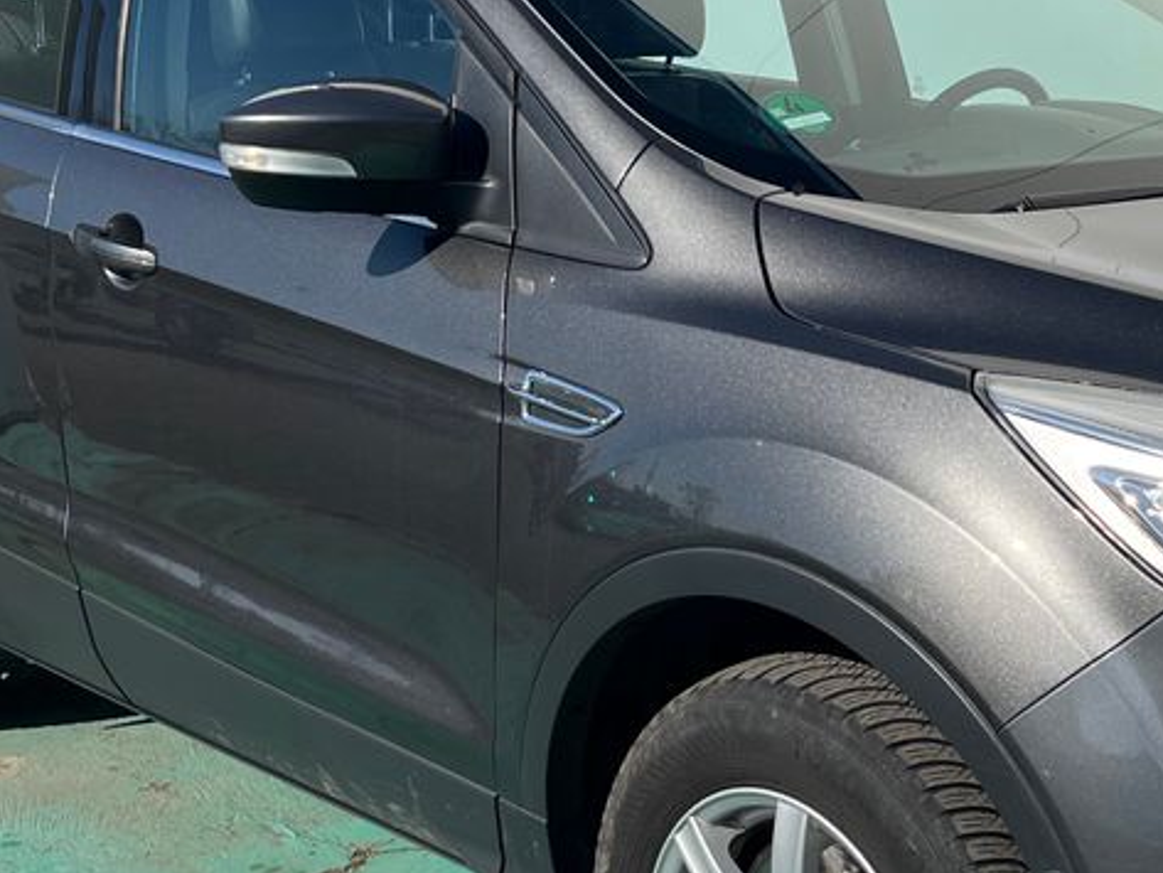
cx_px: 883
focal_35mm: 66
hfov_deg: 28.9
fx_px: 2218
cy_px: 509
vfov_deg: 22.2
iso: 50
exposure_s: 1/6494
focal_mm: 5.1
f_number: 1.6
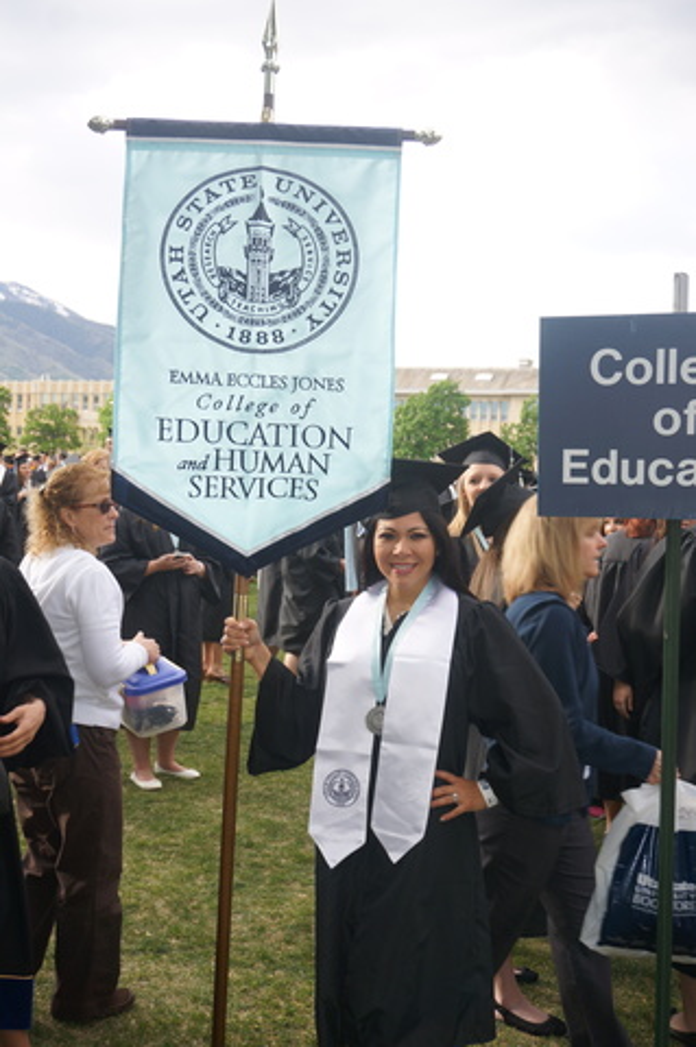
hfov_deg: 30.8
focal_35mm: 44
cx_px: 348
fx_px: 1264
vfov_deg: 45.0
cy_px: 524
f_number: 5
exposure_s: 1/100
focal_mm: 29
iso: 100
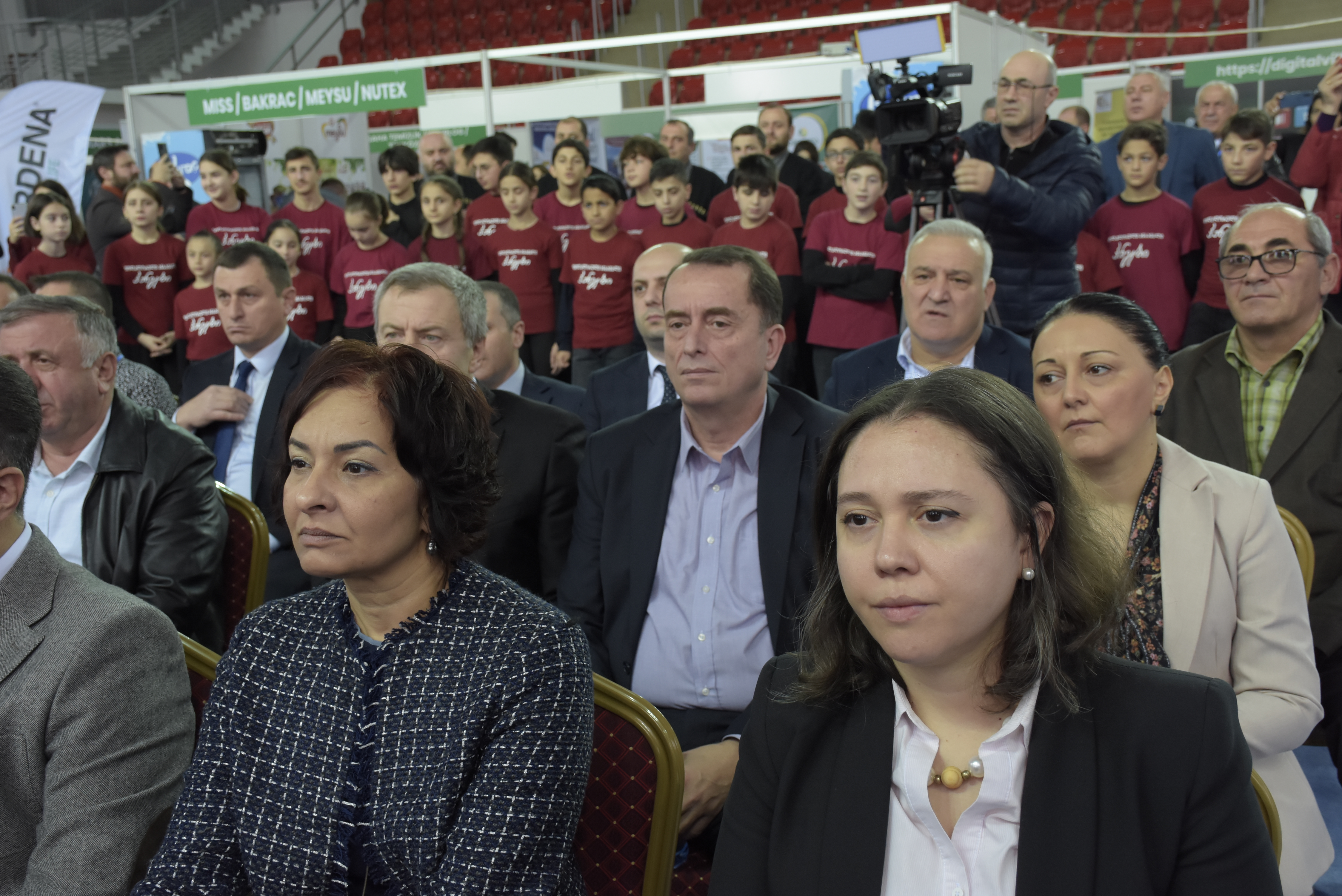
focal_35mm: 40
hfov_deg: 47.9
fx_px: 1510
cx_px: 671
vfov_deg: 33.0
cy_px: 448
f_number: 6.3
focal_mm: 27
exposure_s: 1/125
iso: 1000
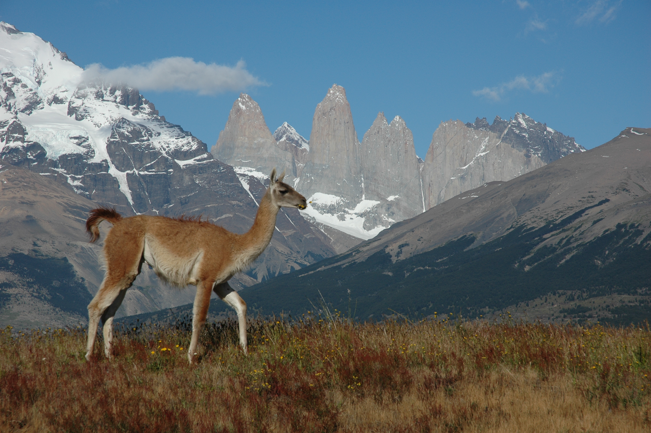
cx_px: 326
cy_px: 216
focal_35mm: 105
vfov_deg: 13.0
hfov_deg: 19.5
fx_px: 1897
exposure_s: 1/320
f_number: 9
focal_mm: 70
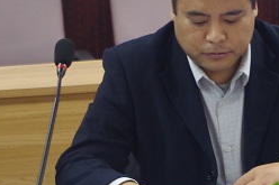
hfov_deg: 11.2
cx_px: 227
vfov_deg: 7.5
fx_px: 1417
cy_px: 98
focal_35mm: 183
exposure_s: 1/10
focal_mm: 55
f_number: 5.6
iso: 1600
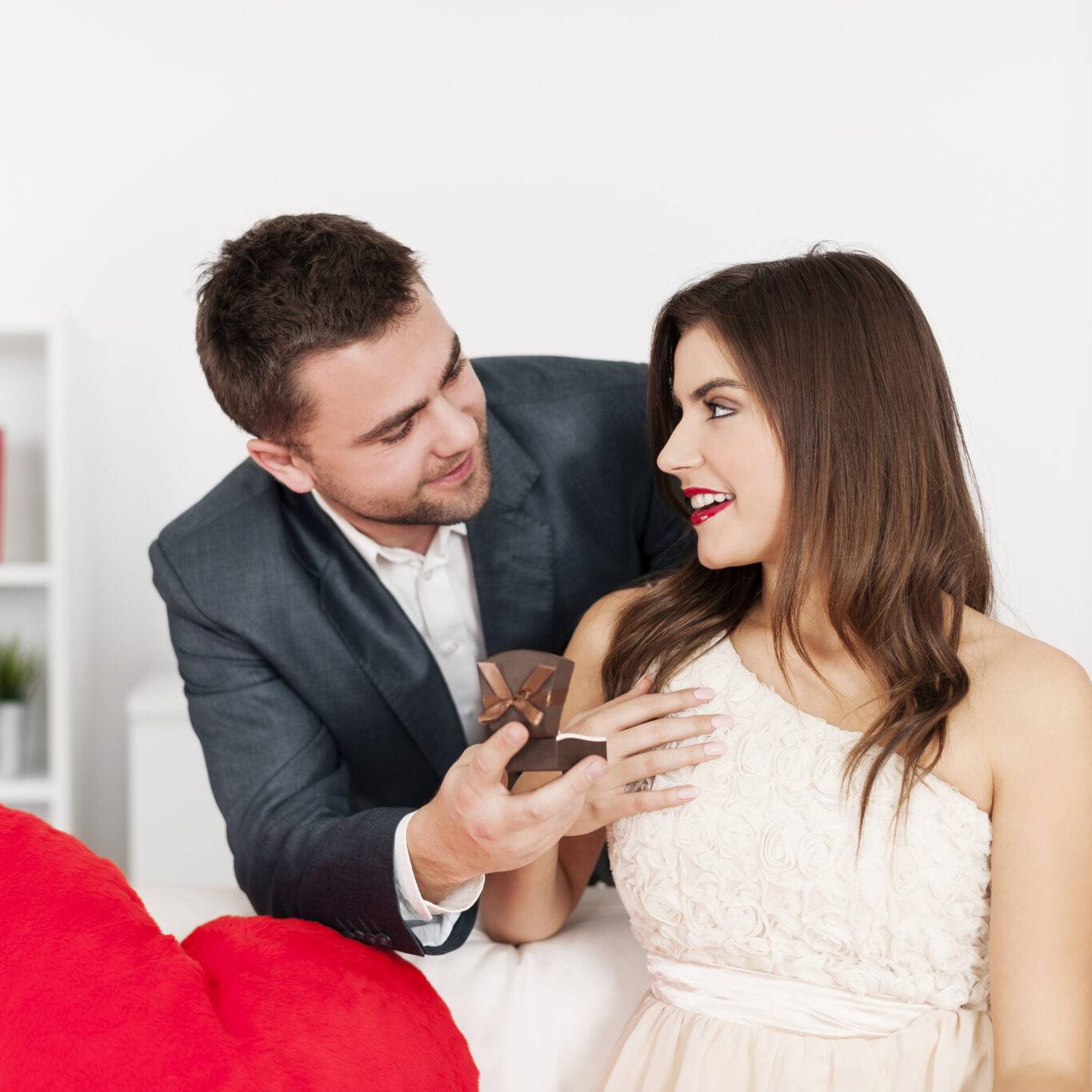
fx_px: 2284
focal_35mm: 64
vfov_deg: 26.9
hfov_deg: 26.8
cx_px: 403
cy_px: 546
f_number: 2.2
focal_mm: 50
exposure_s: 1/100
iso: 100
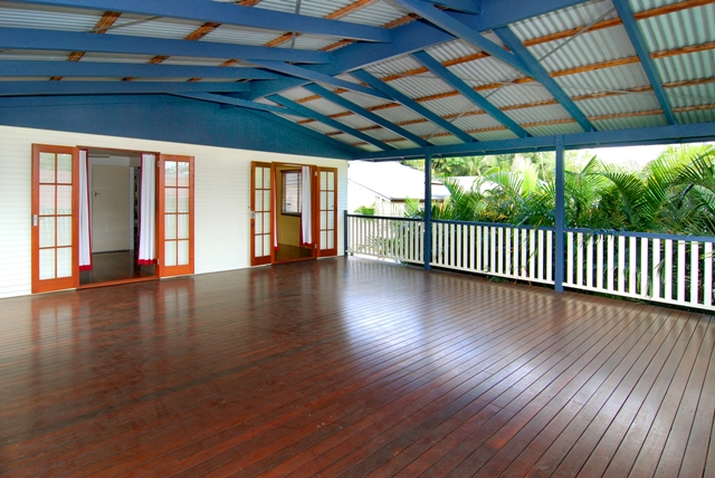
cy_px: 239
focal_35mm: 18
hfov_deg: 89.9
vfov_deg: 67.5
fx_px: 358
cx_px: 358
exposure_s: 1/40
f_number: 8
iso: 250
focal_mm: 12
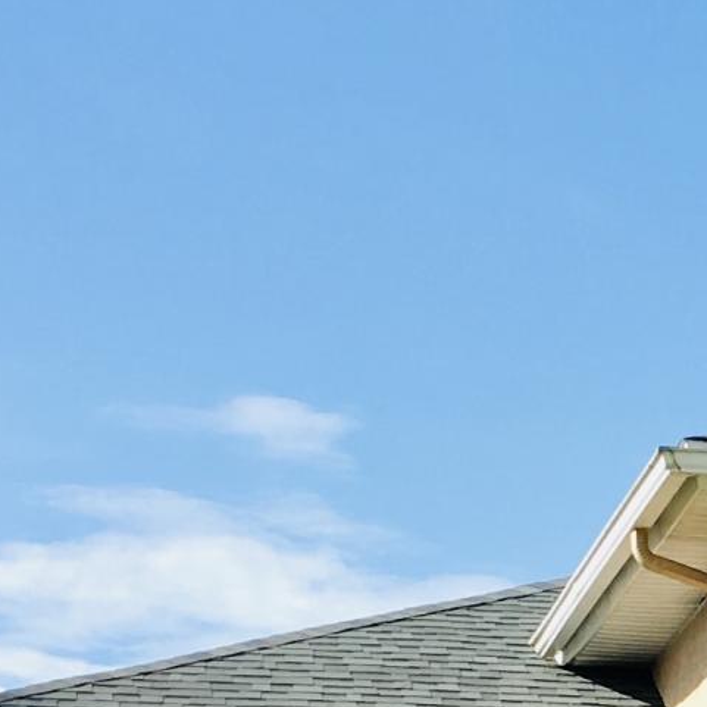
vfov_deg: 10.8
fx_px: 3697
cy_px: 708
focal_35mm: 160
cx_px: 1183
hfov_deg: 10.4
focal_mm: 4.15
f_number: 2.2
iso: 25
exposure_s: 1/836
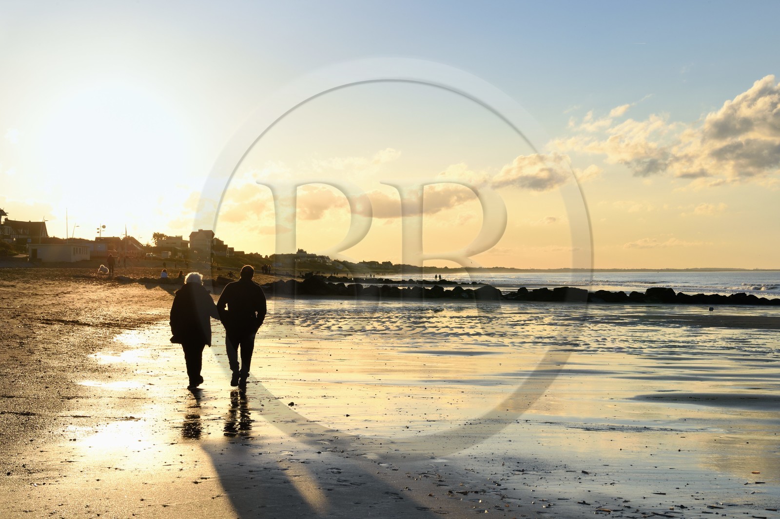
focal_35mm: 60
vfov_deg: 22.6
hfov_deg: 33.4
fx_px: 1299
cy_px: 260
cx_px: 390
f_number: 18
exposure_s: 1/200
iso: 200
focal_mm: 60
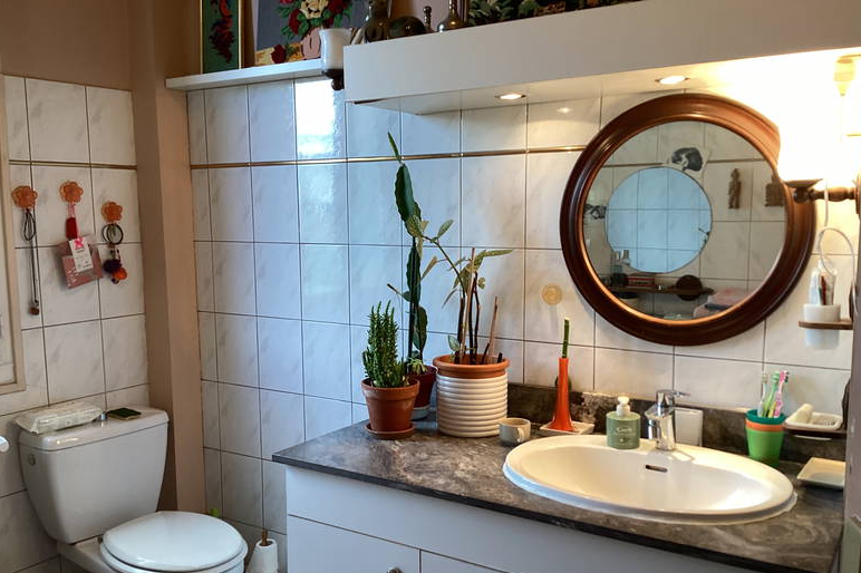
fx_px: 789
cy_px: 312
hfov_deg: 57.2
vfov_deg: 39.9
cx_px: 435
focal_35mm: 33
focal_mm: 3.3
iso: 64
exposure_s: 1/50
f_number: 2.4
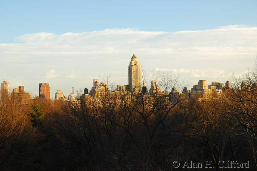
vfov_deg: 24.6
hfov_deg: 36.2
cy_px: 86
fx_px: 393
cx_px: 129
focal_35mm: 55
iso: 100
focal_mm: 36
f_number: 5.6
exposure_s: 1/125
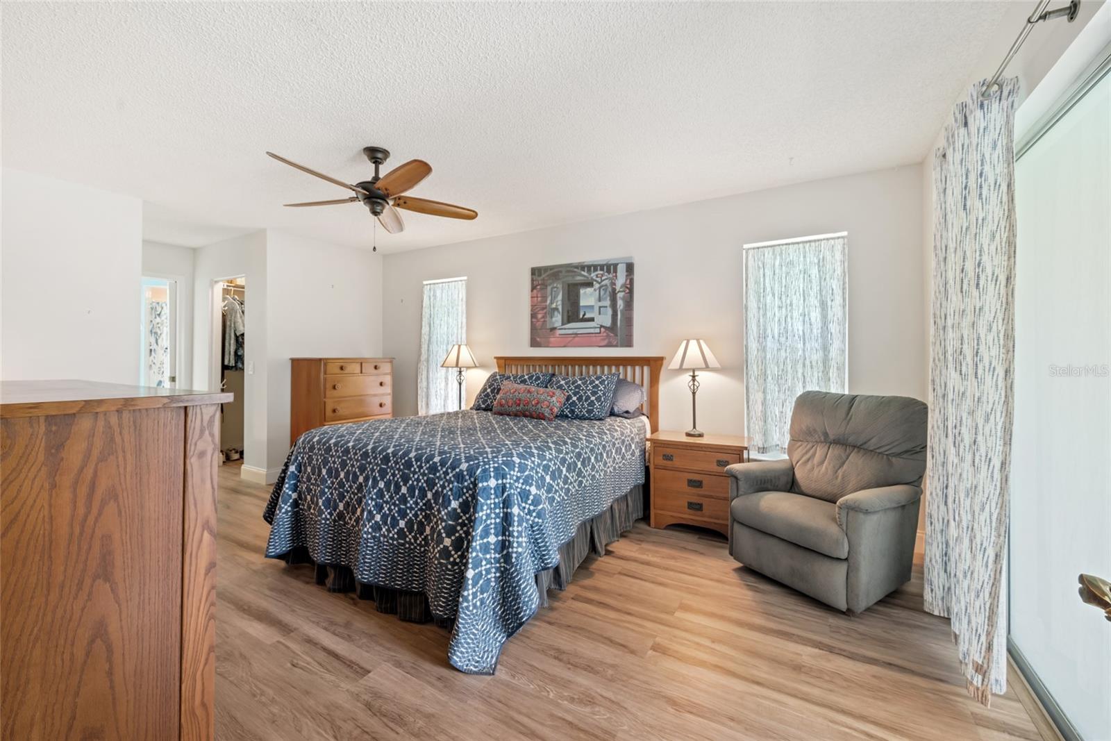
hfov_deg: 104.2
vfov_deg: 81.2
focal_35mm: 14
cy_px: 370
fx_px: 432
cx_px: 556
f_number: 9
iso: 250
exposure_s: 1/2.5
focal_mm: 14
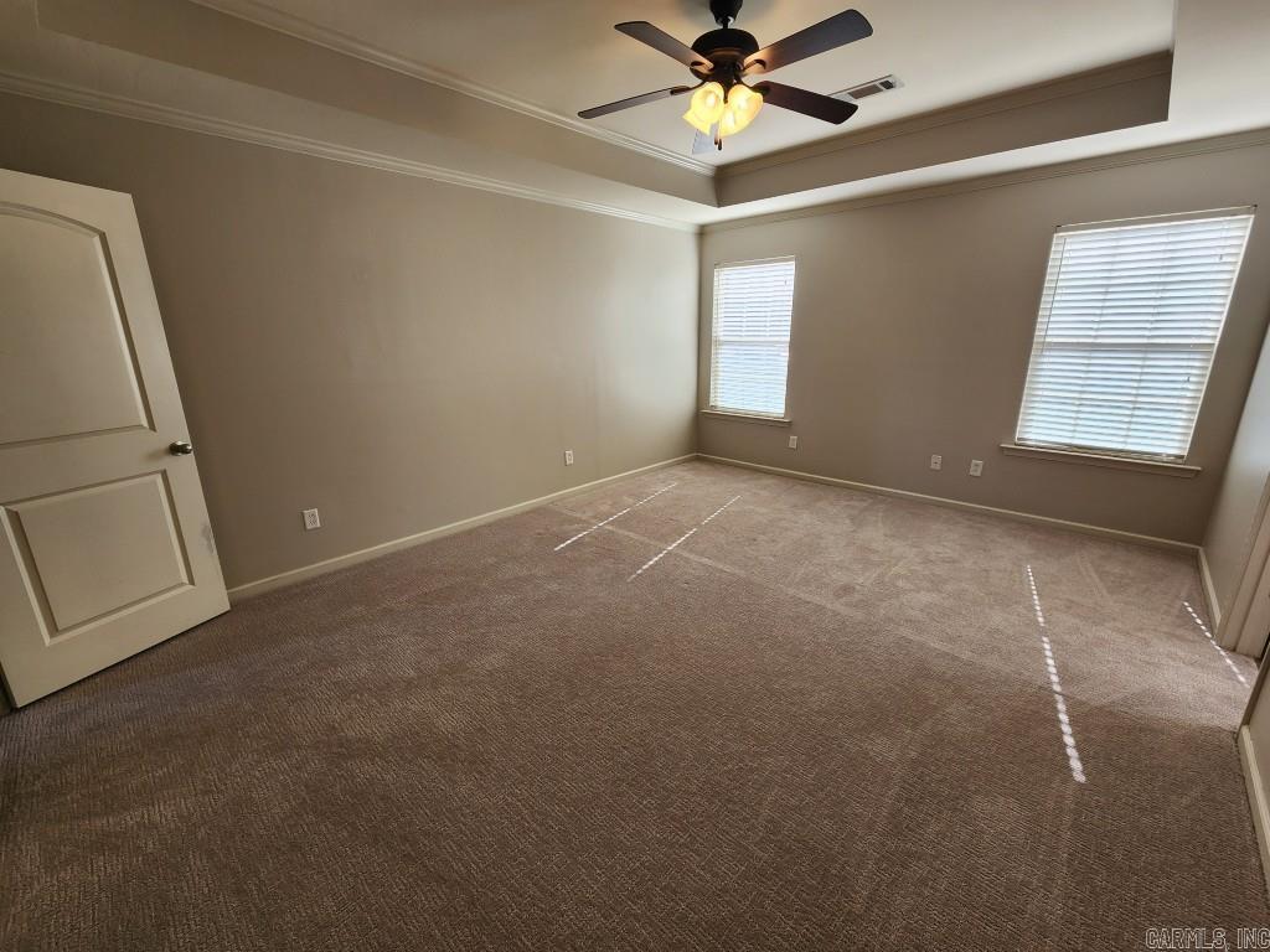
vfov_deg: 89.9
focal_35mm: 13
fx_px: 477
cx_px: 635
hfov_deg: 106.2
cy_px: 476
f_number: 2.2
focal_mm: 2.2
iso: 50
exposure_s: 1/60
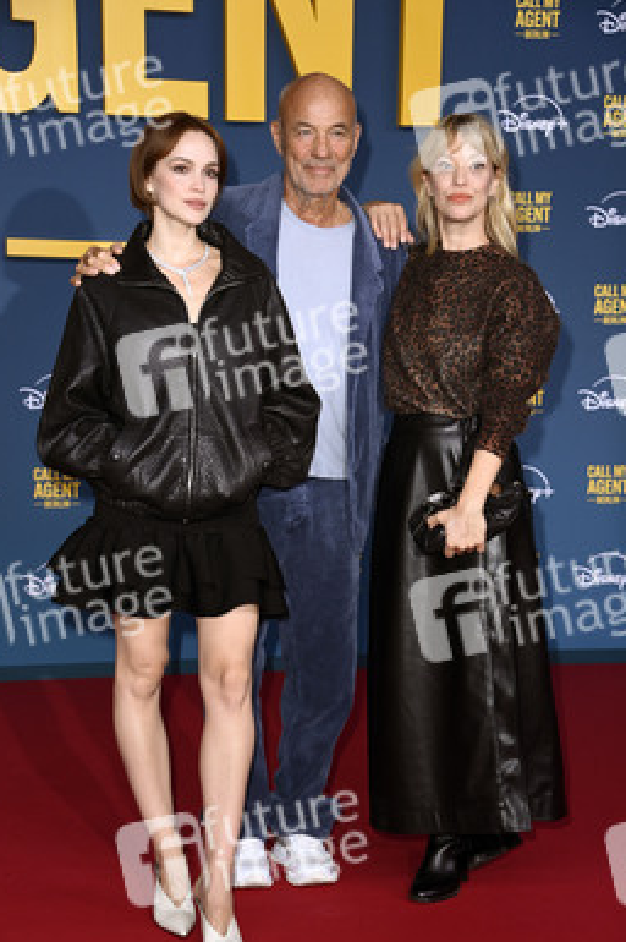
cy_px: 482
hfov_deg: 16.8
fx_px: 2116
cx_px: 313
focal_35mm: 81
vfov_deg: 25.1
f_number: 5.6
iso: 800
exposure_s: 1/200
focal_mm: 78
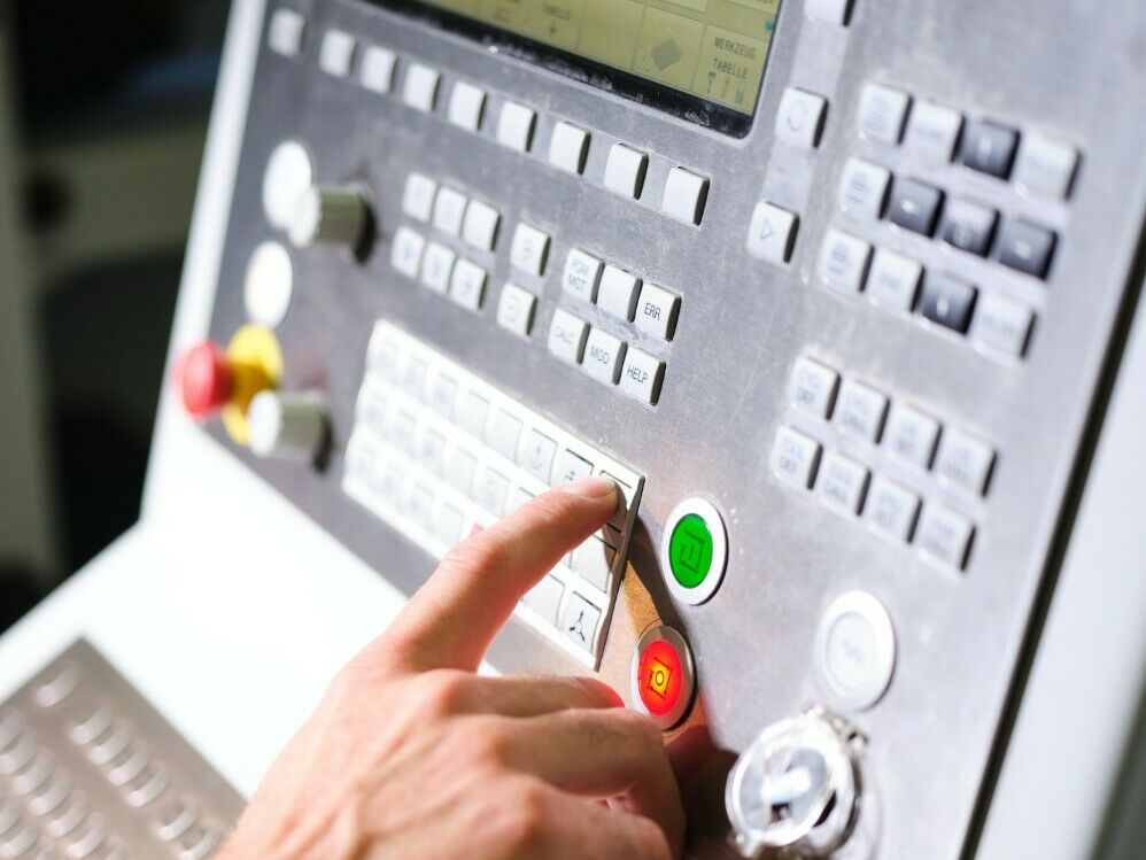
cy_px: 430
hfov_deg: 38.2
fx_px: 1656
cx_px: 573
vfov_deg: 29.1
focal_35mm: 50
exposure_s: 1/125
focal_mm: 63
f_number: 2.8
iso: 400
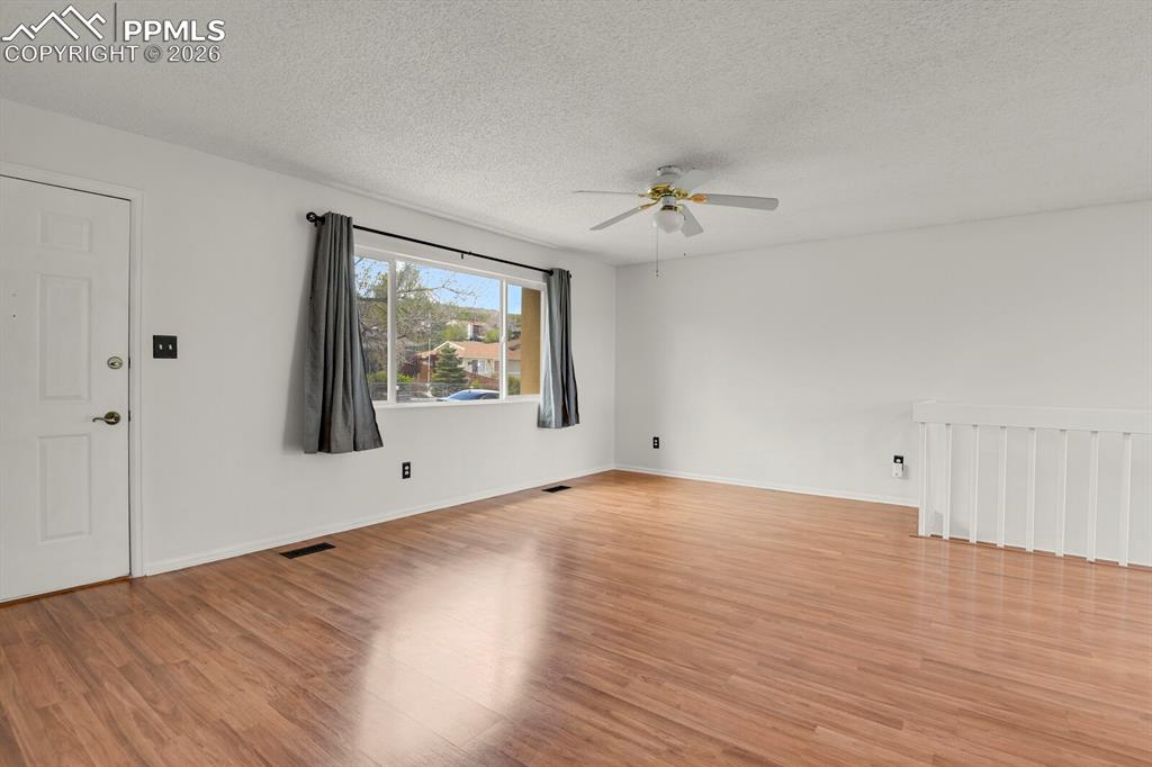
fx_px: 544
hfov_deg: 93.3
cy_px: 384
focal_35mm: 17
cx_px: 576
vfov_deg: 70.4
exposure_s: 1/20
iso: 1800
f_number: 8
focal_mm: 17
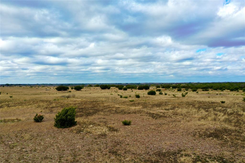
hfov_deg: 65.5
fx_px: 190
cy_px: 82
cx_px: 122
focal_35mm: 28
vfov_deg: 46.4
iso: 100
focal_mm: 10.26
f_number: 5
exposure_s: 1/320
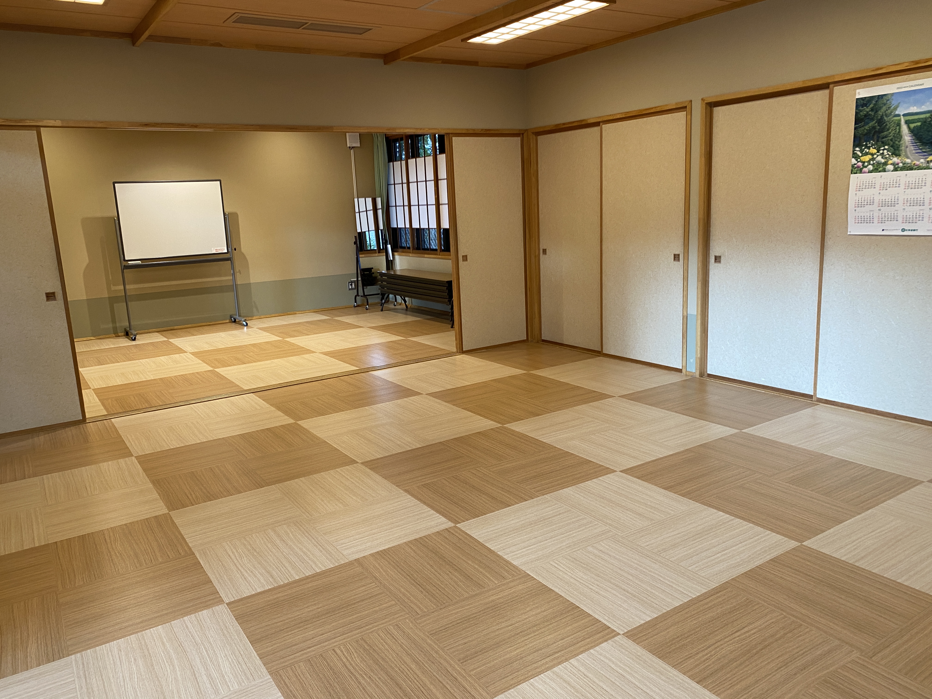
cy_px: 350
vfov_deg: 53.1
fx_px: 700
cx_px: 466
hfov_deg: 67.3
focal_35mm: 26
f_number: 1.8
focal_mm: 4.25
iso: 64
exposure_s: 1/50
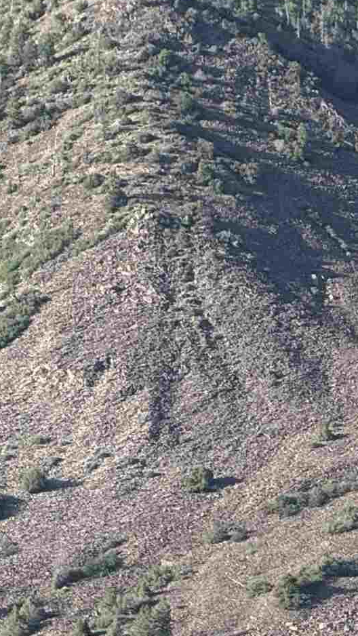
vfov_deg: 5.0
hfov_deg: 2.8
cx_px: 691
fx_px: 7219
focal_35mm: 428
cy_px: 684
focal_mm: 15.66
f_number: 2.8
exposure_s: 1/586
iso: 64
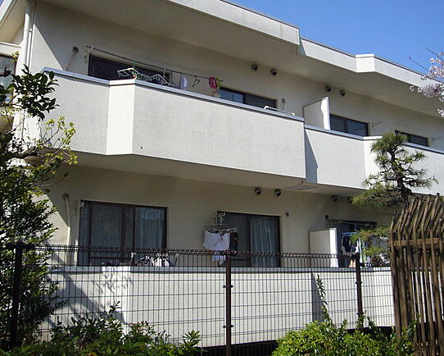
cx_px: 230
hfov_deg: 47.9
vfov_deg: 39.1
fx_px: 500
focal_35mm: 38
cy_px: 162
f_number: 6.3
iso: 80
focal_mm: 5.4
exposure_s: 1/320
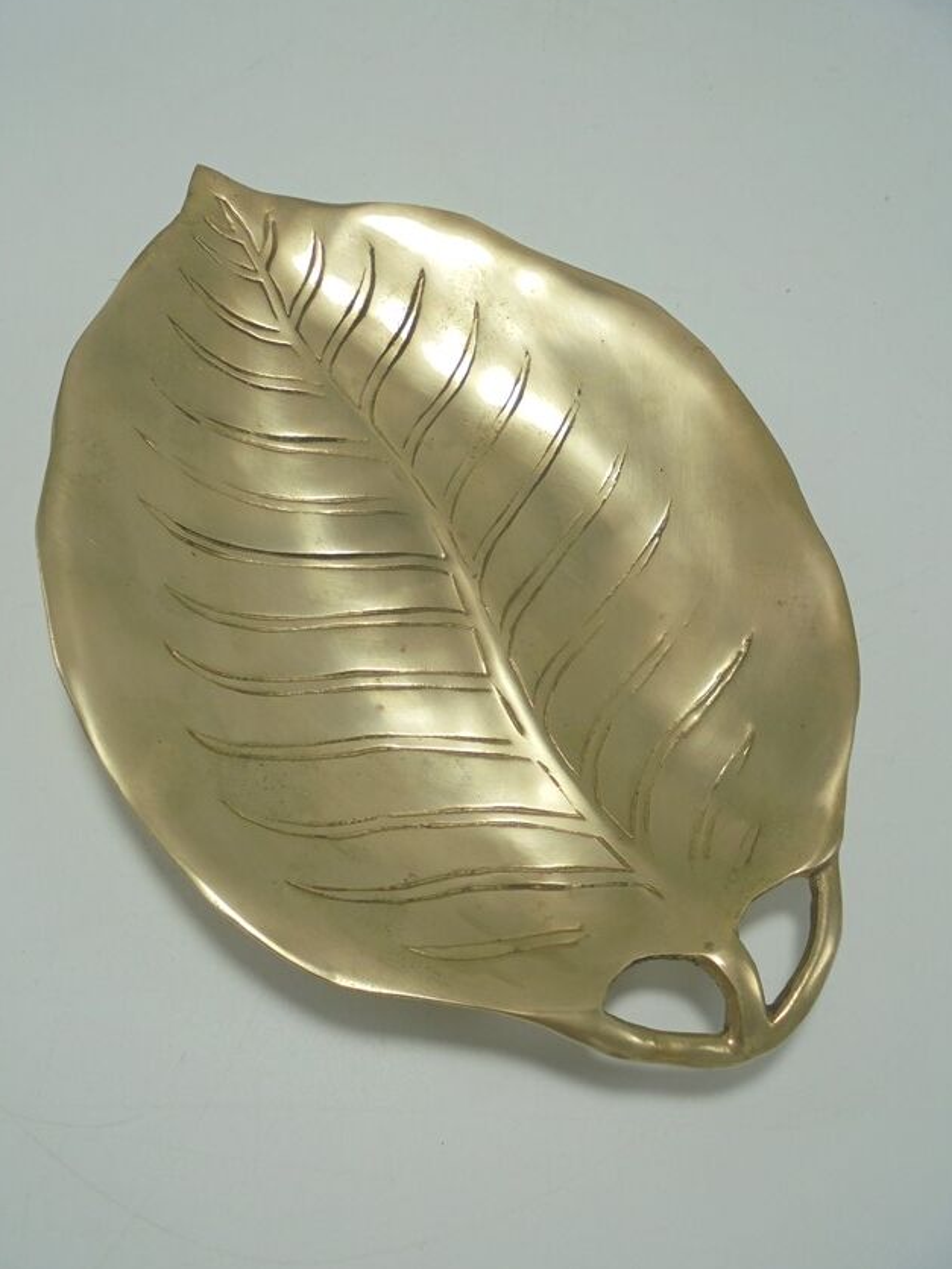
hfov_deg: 49.7
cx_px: 474
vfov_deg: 63.4
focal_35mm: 28
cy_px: 638
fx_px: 1027
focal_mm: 4.6
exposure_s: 1/160
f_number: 3.5
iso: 100
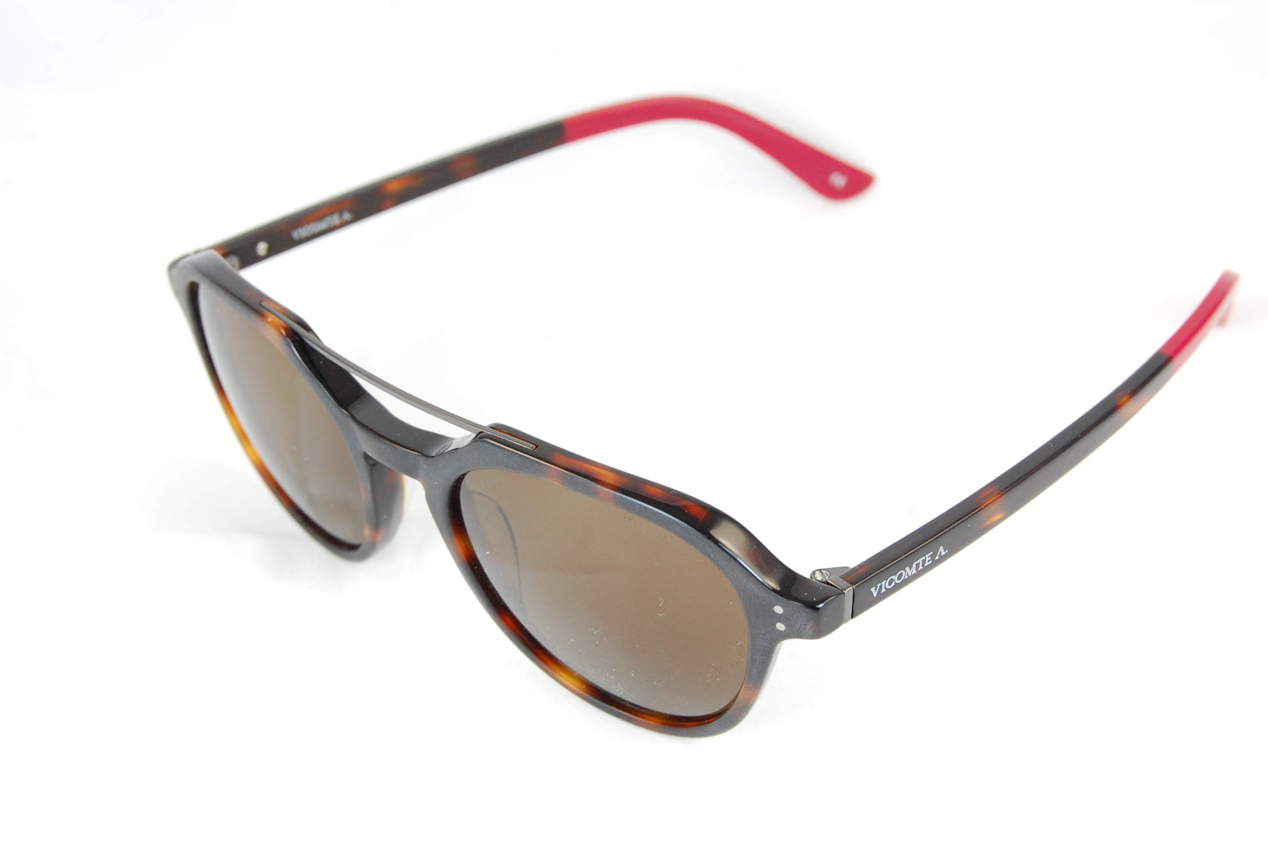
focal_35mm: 68
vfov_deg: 20.1
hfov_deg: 29.9
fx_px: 2373
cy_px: 420
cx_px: 634
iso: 800
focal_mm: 45
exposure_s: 1/160
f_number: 10
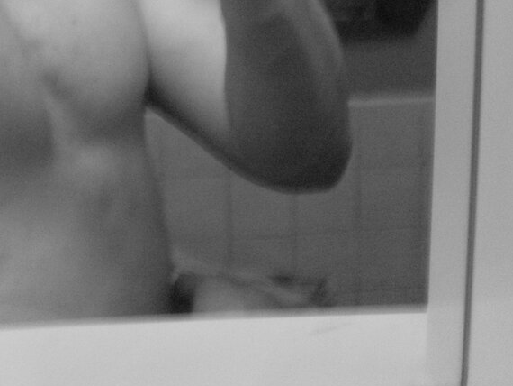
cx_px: 137
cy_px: 32
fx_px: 1186
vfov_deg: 18.1
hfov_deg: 24.2
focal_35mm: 80
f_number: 2.8
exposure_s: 1/10
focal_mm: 6.3
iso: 200
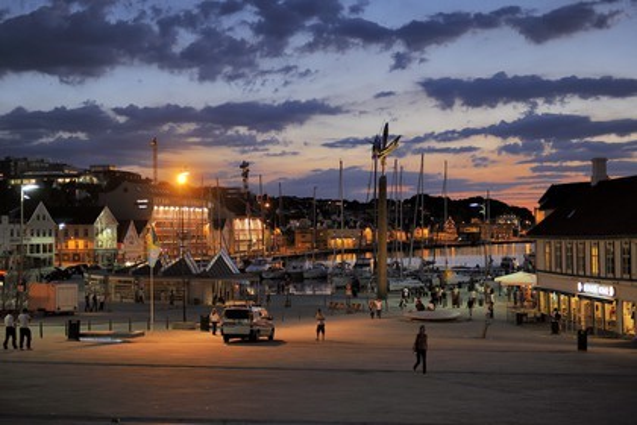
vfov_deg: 24.6
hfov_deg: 36.2
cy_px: 212
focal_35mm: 55
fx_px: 973
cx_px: 318
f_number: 2.8
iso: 800
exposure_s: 1/40
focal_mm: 55
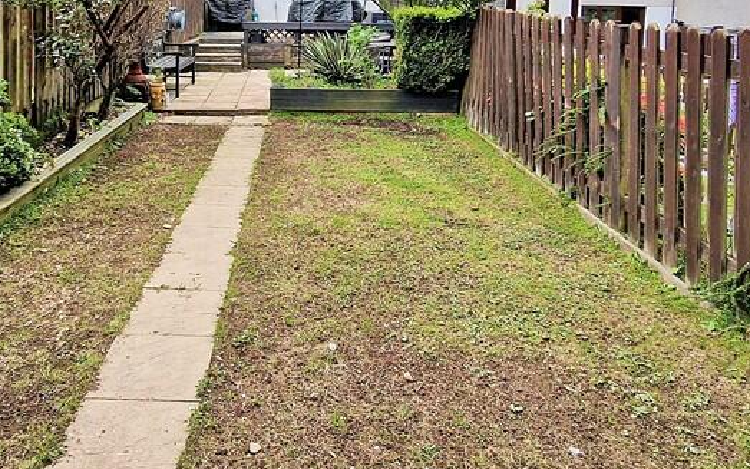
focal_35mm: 27
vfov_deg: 42.1
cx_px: 333
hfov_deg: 68.2
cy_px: 43
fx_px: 552
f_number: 2.2
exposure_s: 1/760
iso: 50
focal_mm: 2.2
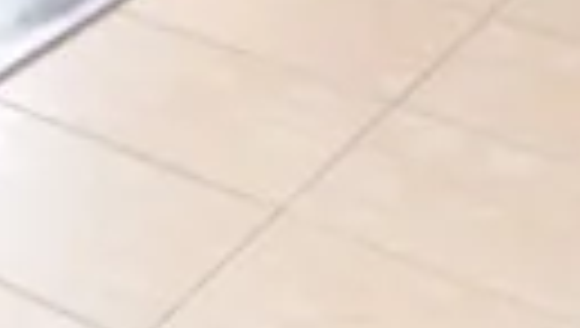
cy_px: -647
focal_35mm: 124
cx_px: -773
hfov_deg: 13.3
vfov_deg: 8.3
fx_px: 1910
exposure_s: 1/60
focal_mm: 12
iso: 400
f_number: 4
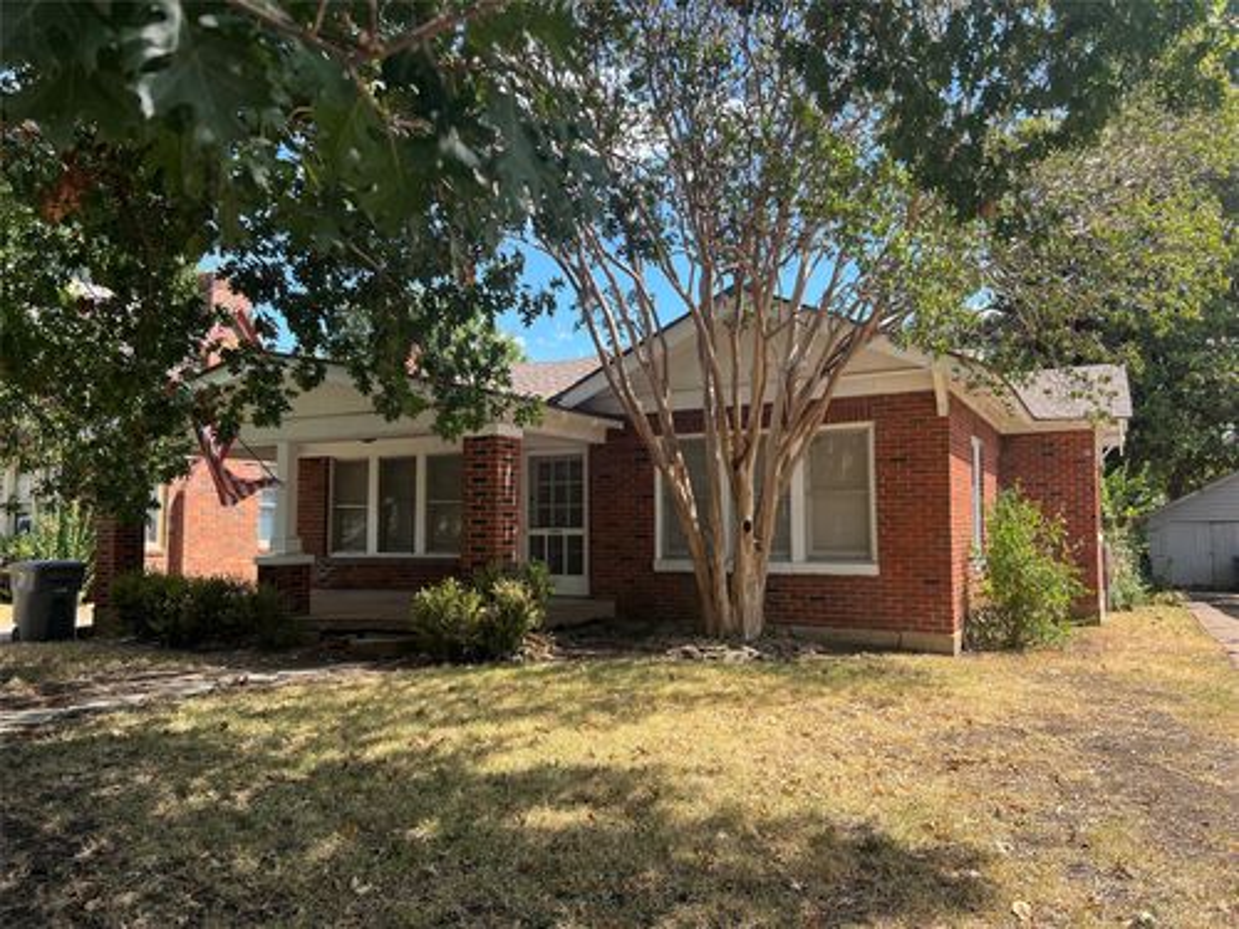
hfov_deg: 67.3
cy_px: 464
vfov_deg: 53.1
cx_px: 620
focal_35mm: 26
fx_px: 931
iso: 50
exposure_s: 1/1224
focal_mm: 5.7
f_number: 1.5
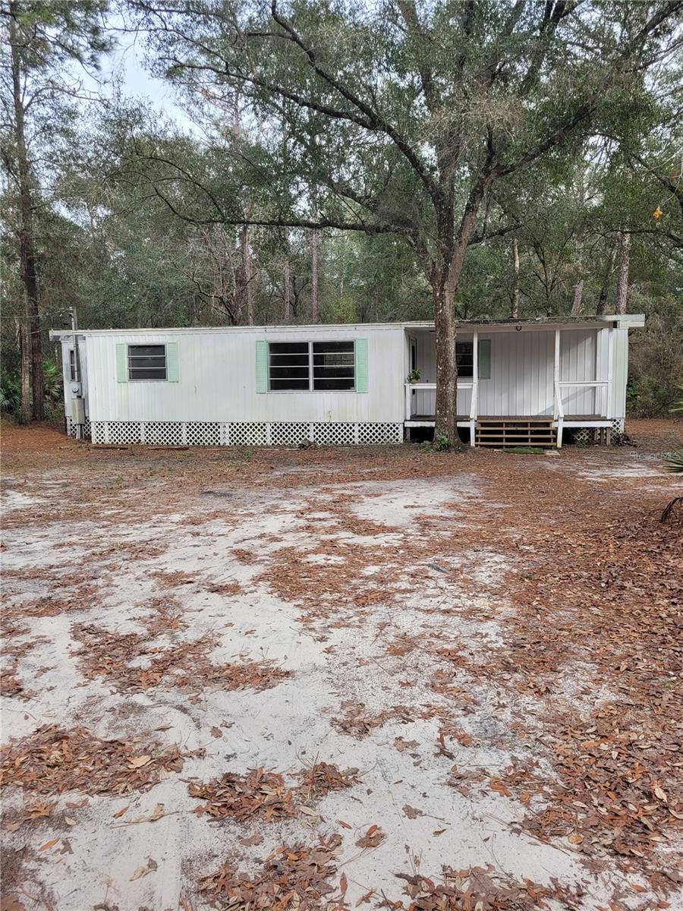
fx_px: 684
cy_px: 456
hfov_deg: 53.1
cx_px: 342
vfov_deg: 67.3
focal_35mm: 26
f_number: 1.8
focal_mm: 5.4
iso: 40
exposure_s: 1/356
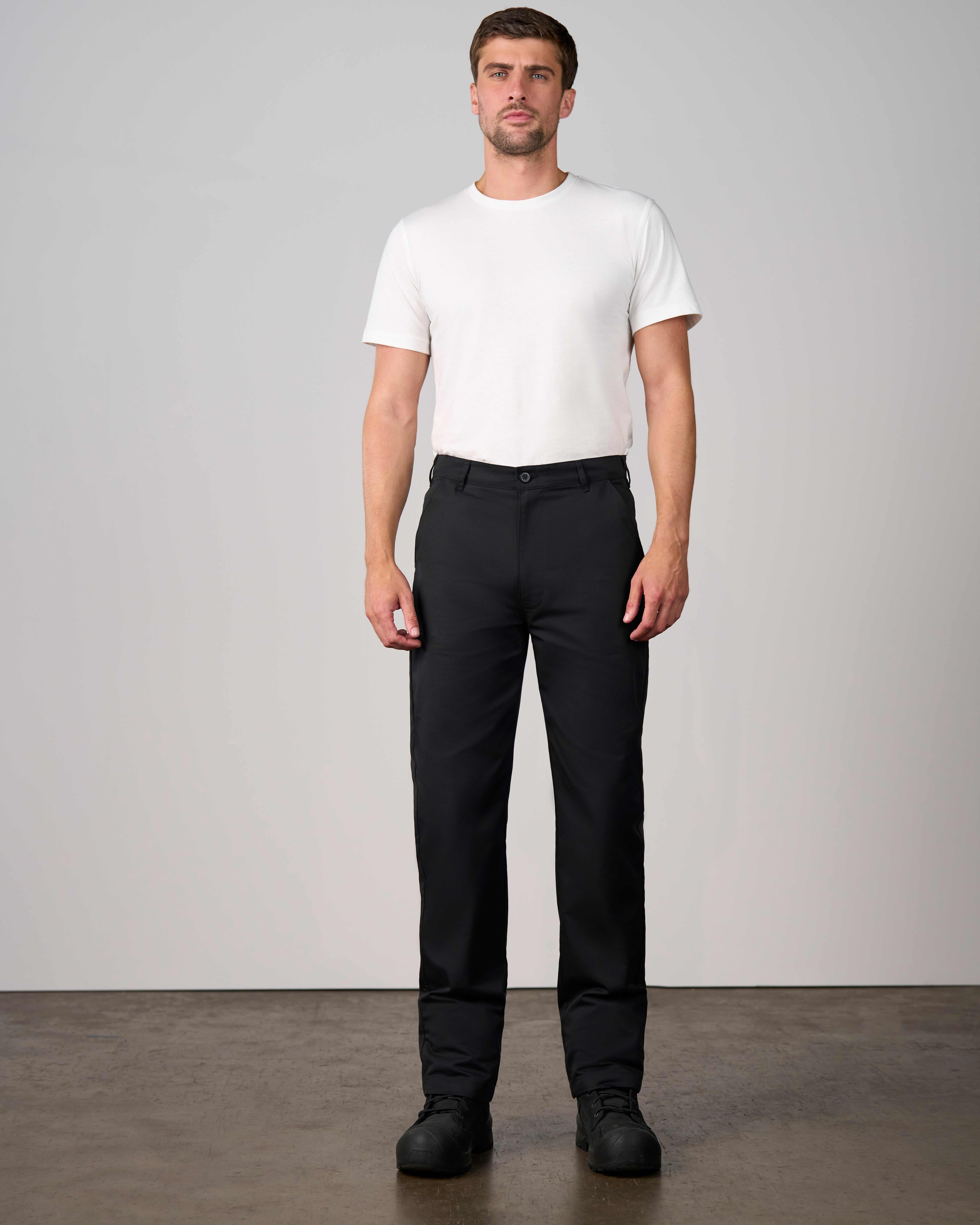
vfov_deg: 33.0
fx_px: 2067
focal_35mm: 57
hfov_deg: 26.7
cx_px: 486
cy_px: 622
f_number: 3.5
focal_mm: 50
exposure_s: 1/160
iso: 500
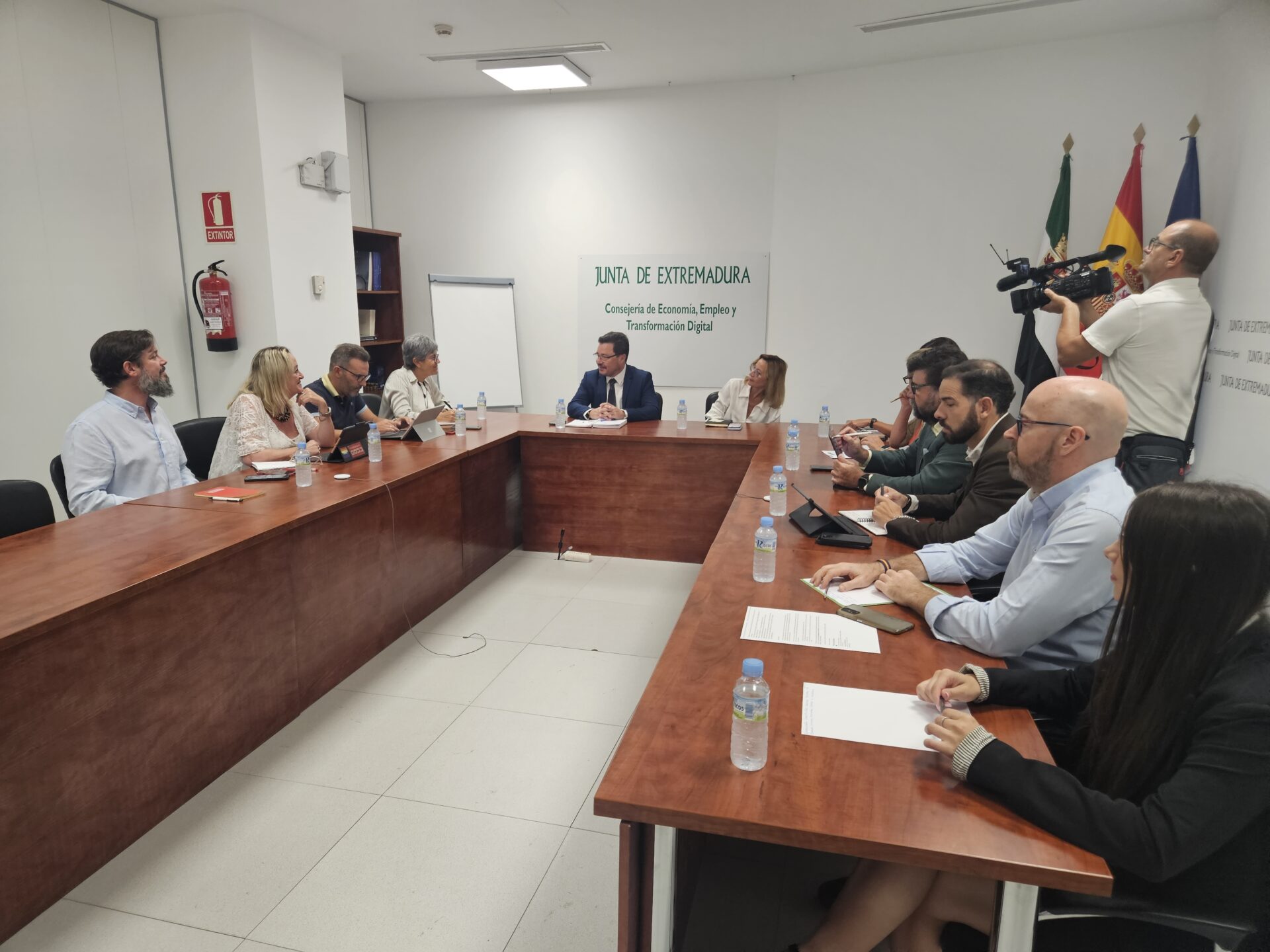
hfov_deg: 73.9
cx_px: 635
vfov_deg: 58.9
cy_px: 476
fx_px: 844
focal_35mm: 23
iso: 200
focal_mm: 5.4
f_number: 1.8
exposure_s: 1/190
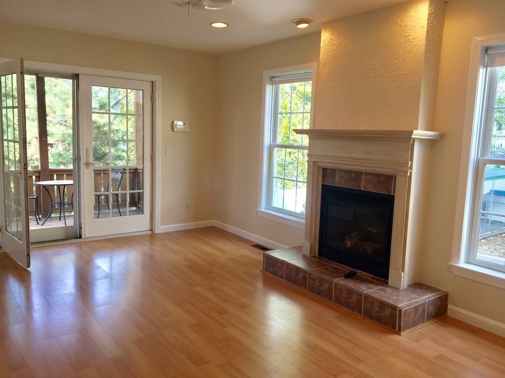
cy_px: 189
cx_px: 252
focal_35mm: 29
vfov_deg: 48.2
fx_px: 423
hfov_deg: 61.7
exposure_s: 1/40
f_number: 2.2
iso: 25
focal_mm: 4.15
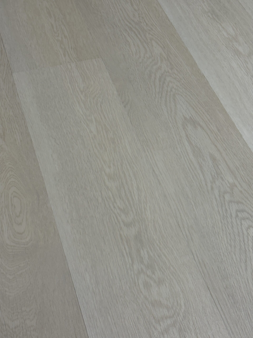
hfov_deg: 28.0
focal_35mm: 52
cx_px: 126
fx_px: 507
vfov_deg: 36.8
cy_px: 169
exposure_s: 1/100
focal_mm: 5.96
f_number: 1.6
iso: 32
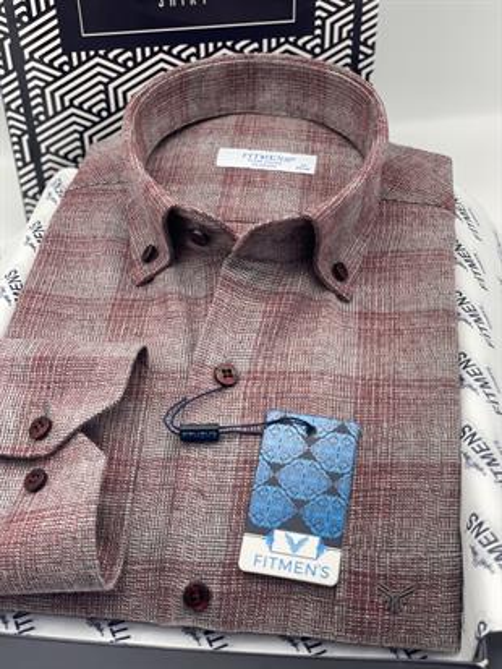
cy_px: 334
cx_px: 251
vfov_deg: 36.8
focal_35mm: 52
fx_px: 1005
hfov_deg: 28.0
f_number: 2
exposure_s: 1/122
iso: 50
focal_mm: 6
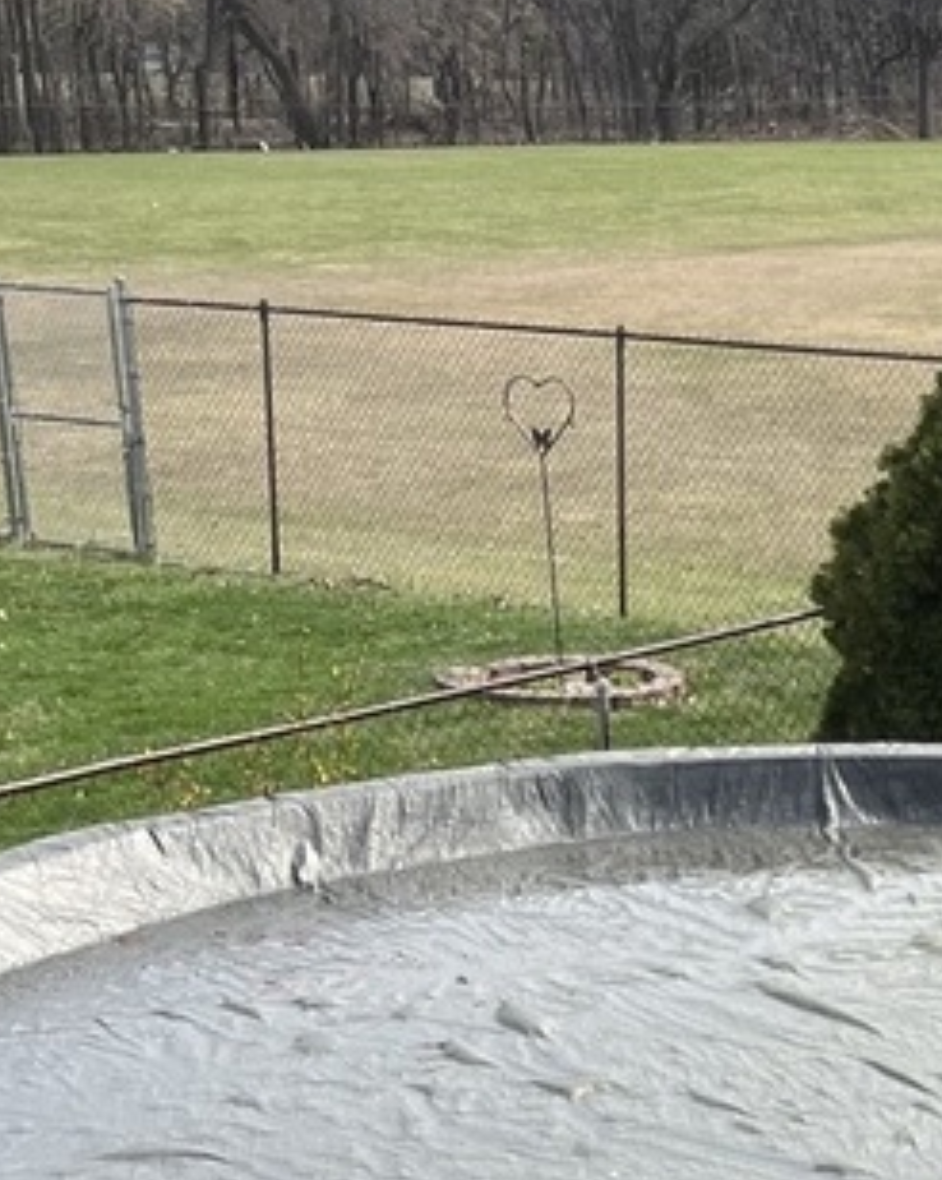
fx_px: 3105
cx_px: 1490
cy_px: 904
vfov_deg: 21.3
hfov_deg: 15.6
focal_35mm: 89
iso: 50
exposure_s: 1/2688
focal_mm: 5.1
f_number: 1.6
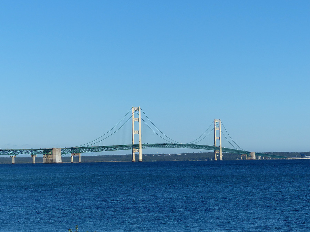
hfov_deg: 15.9
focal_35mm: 124
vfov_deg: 12.0
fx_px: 1110
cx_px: 155
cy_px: 116
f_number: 4.5
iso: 100
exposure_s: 1/1600
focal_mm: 22.2
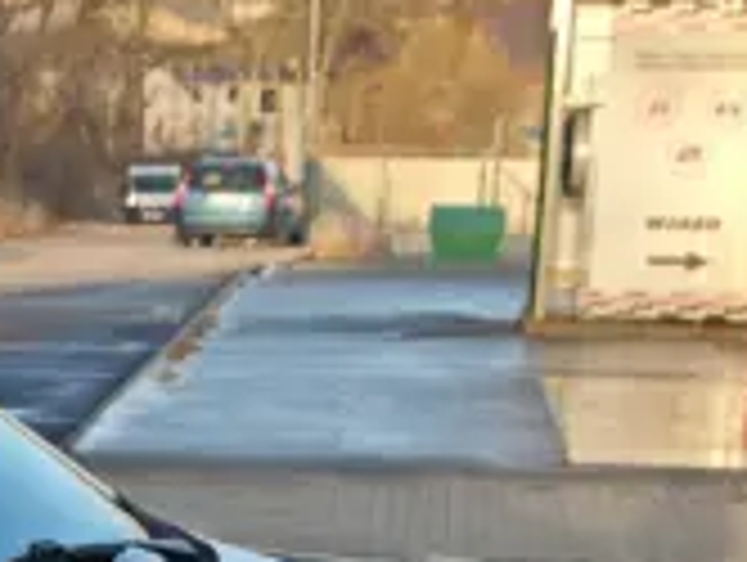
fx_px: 3242
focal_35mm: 150
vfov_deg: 9.5
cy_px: 989
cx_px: -392
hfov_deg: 12.5
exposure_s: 1/344
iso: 50
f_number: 2
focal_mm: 8.72
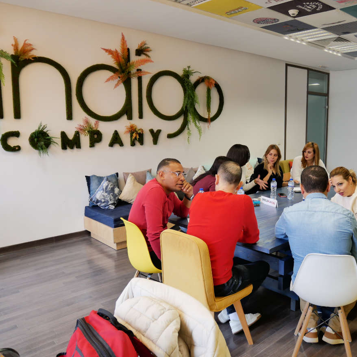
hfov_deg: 54.5
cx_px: 237
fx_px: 338
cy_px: 182
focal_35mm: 29
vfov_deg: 55.6
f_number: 3.5
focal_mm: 12
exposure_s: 1/25
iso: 800
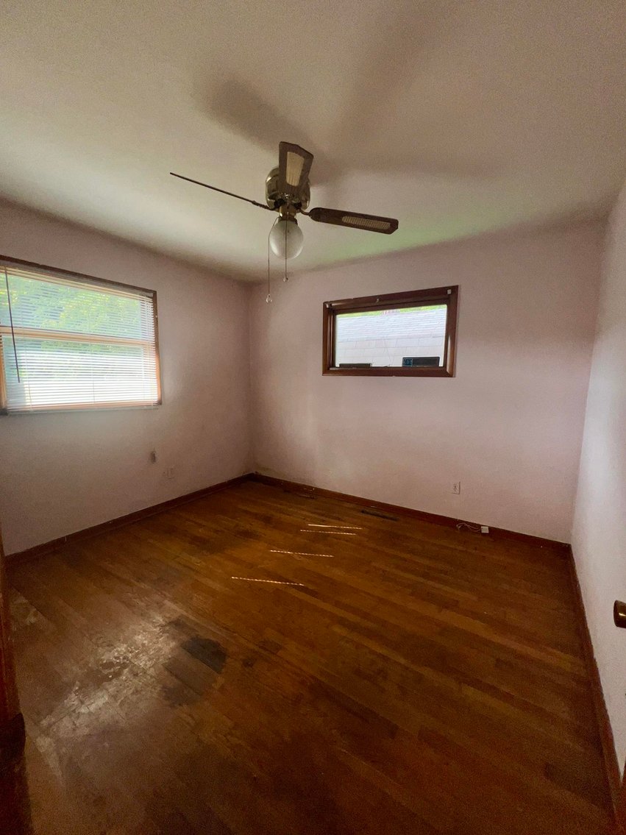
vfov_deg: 106.2
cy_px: 418
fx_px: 314
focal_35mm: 13
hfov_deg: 89.9
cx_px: 313
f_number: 1.8
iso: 25
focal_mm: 1.57
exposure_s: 1/128
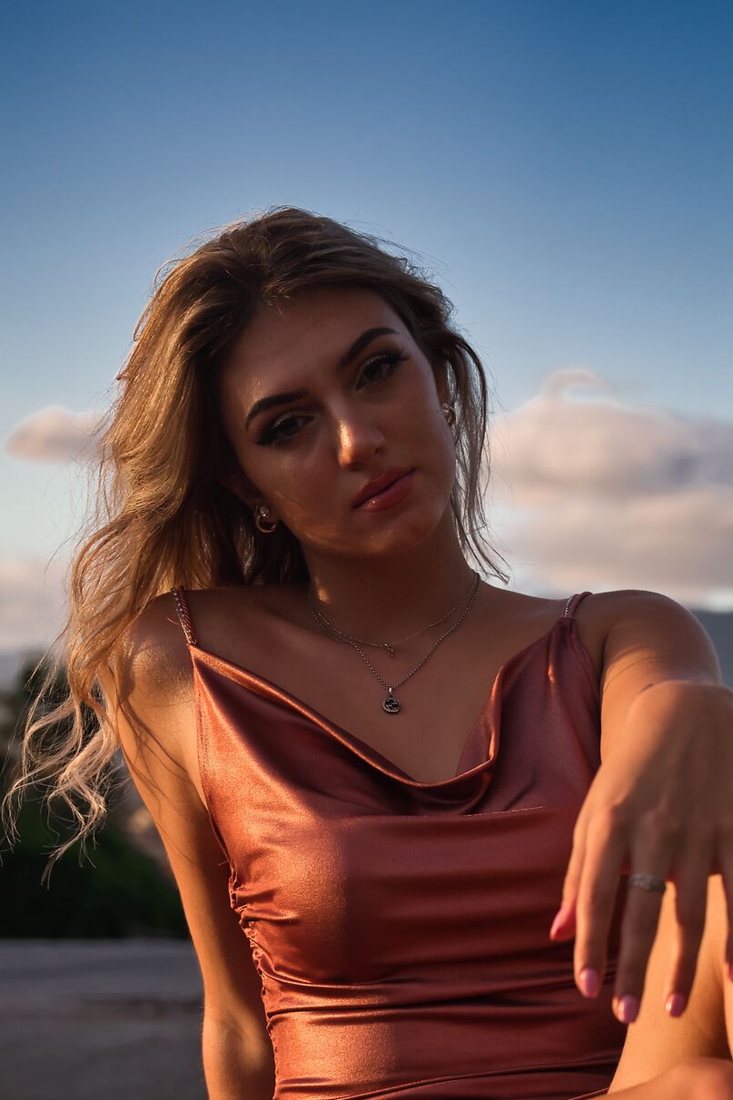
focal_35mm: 99
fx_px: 3026
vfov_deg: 20.1
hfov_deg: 13.8
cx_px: 479
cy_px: 1046
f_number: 4
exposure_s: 1/320
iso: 160
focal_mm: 50
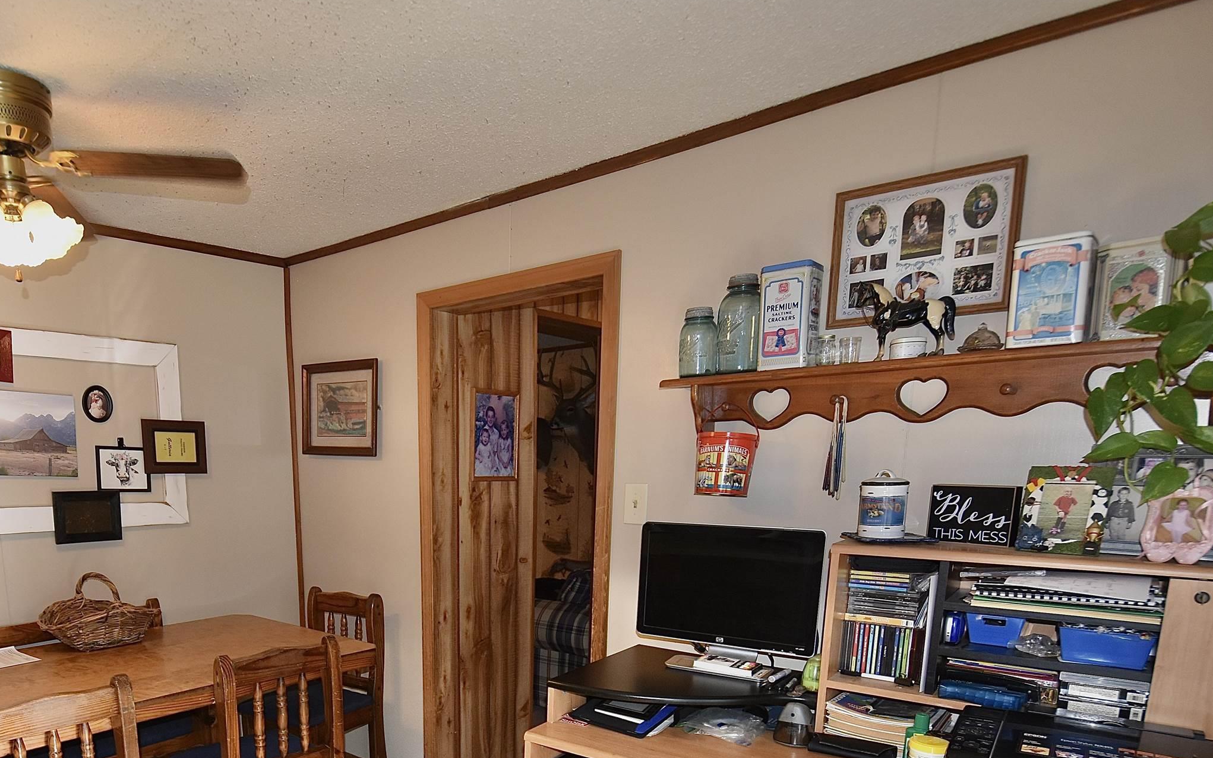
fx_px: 760
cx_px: 442
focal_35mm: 23
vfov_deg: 50.5
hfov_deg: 75.6
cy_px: 582
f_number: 4
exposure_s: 1/60
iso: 400
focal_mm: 10
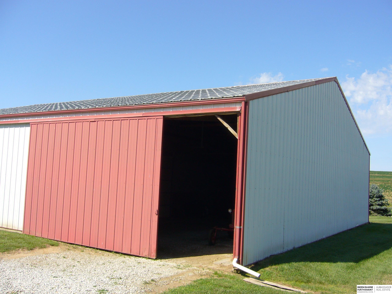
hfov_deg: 52.6
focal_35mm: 35
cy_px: 147
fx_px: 396
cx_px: 196
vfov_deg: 40.7
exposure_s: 1/320
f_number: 5.6
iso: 80
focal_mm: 5.8
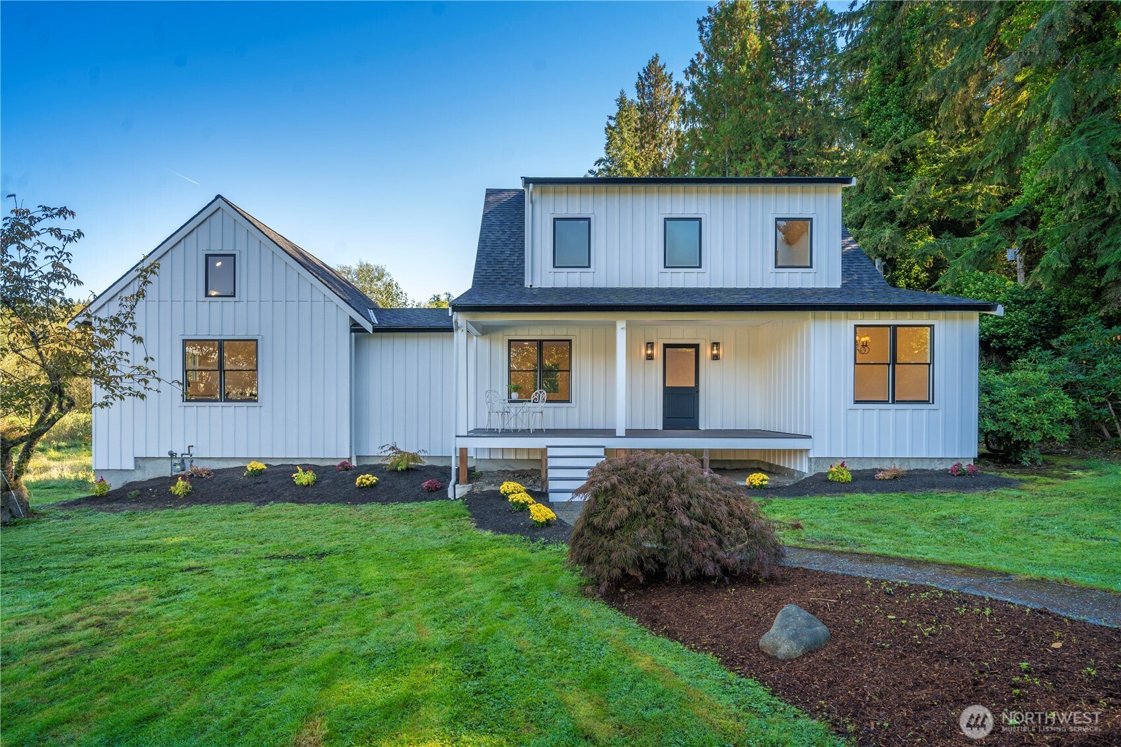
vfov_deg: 61.9
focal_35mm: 20
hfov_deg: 84.0
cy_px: 374
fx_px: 623
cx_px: 560
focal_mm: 20
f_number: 6.7
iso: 100
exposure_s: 1/45
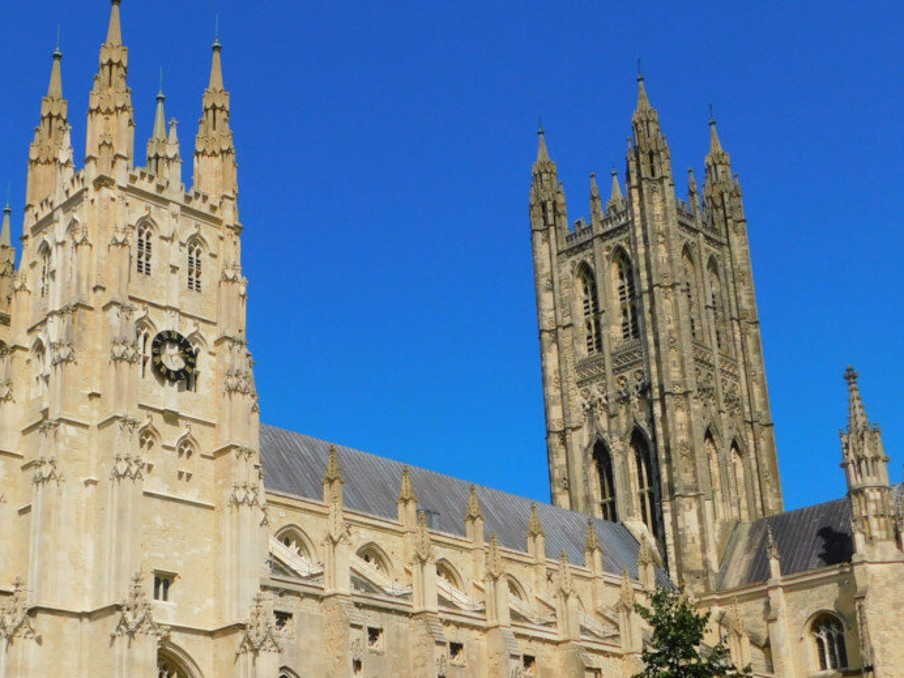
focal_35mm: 52
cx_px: 276
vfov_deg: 27.9
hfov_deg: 36.3
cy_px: 449
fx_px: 1358
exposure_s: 1/800
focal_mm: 5.3
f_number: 6.4
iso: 125
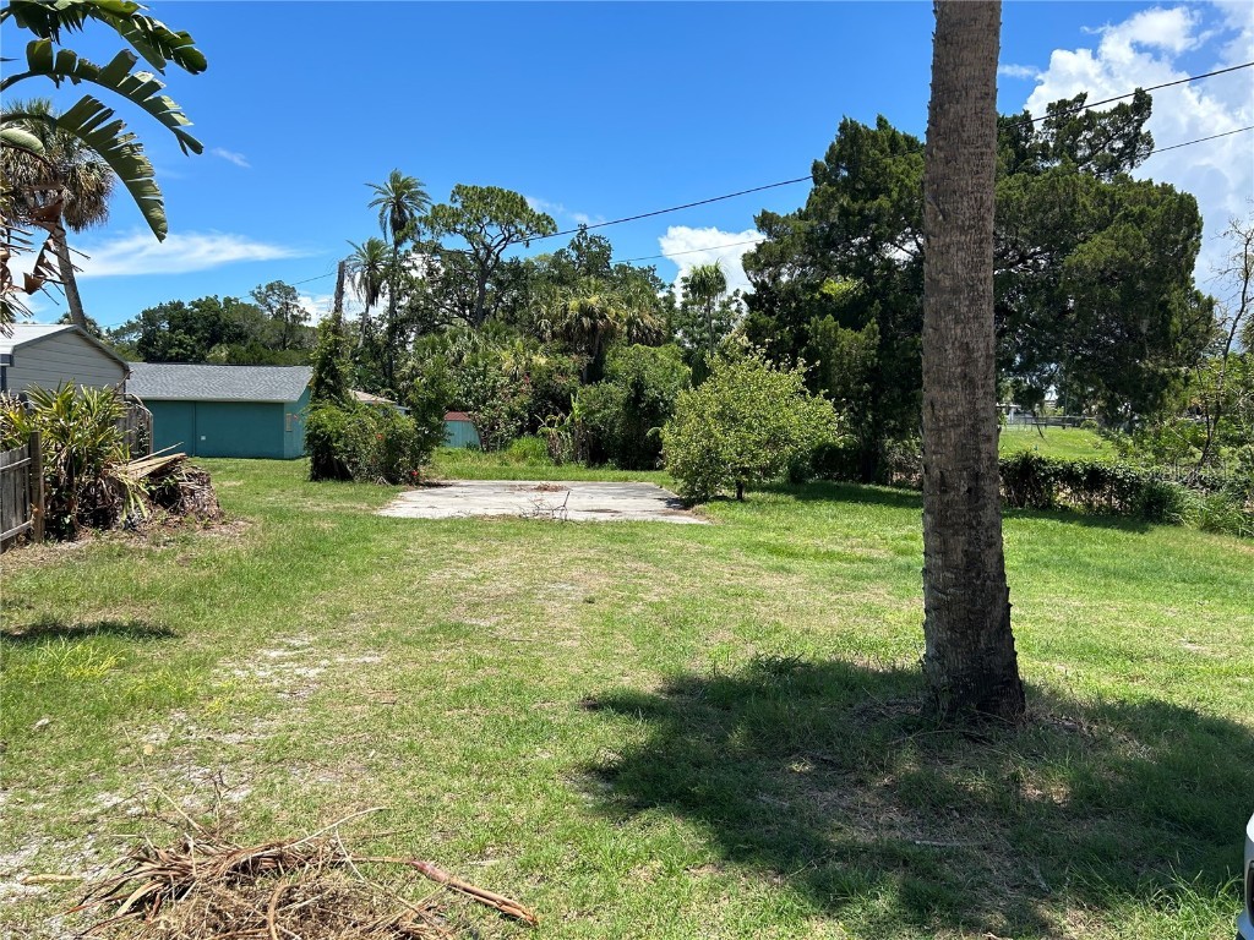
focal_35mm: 26
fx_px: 942
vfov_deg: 53.1
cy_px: 470
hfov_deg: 67.3
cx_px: 627
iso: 50
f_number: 1.5
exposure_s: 1/3356
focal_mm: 5.7
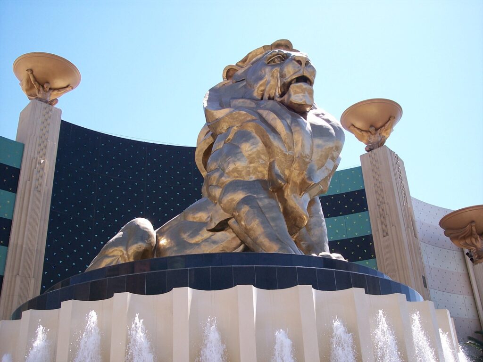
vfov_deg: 36.8
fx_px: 544
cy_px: 181
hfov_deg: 47.9
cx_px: 242
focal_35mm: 39
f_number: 3.4
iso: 100
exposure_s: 1/500
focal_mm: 8
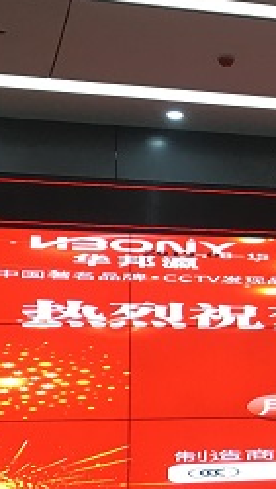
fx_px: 1311
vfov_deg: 21.1
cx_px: 536
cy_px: 311
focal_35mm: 101
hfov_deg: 11.0
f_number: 2.2
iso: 25
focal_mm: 4.15
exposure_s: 1/33
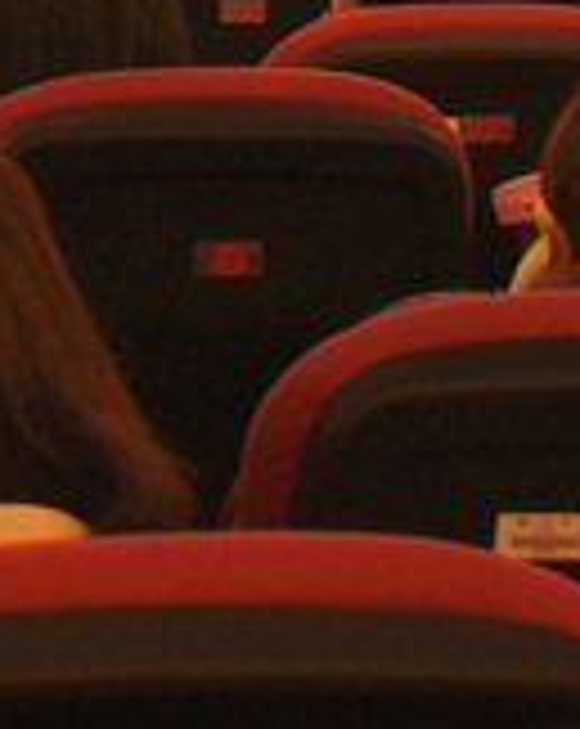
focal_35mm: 195
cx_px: -917
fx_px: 4196
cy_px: -470
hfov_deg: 7.3
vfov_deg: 9.5
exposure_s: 1/10
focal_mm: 28
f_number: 9
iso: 400
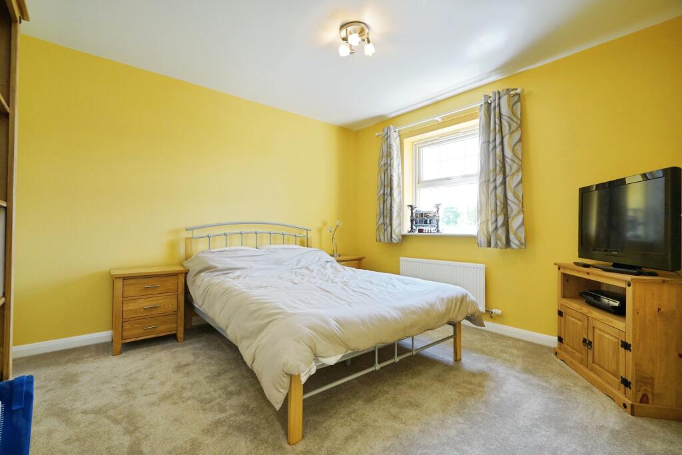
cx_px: 341
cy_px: 228
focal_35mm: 16
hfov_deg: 96.7
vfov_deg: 73.8
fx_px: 303
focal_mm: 16
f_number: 8
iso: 2000
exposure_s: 1/125
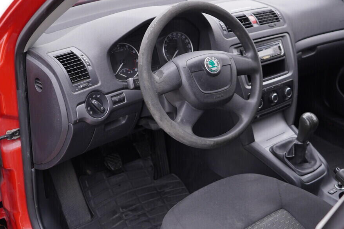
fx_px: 401
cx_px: 185
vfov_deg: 31.9
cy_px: 103
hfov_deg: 46.4
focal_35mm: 42
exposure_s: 1/40
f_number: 2.8
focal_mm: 24
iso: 160
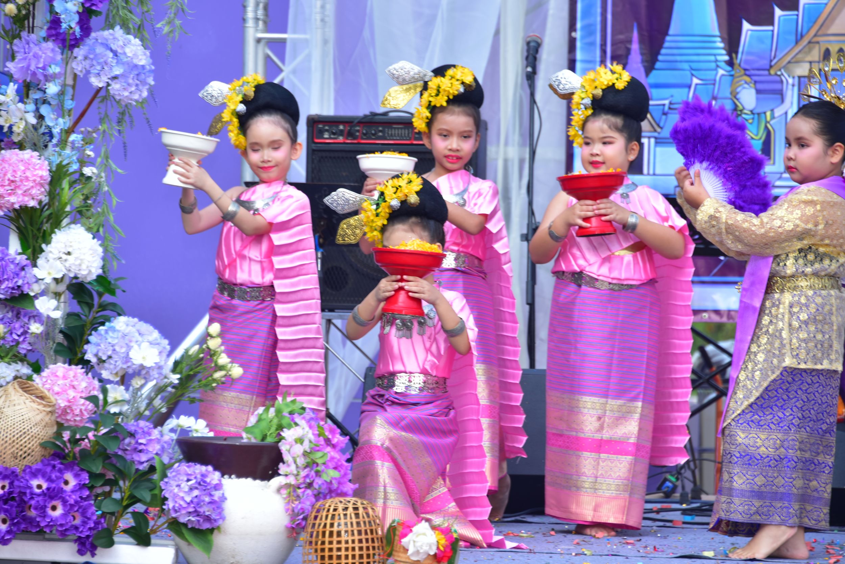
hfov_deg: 9.8
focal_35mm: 210
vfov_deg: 6.5
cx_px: 422
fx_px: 4931
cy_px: 282
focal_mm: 210
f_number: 6.3
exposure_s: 1/125
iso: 160
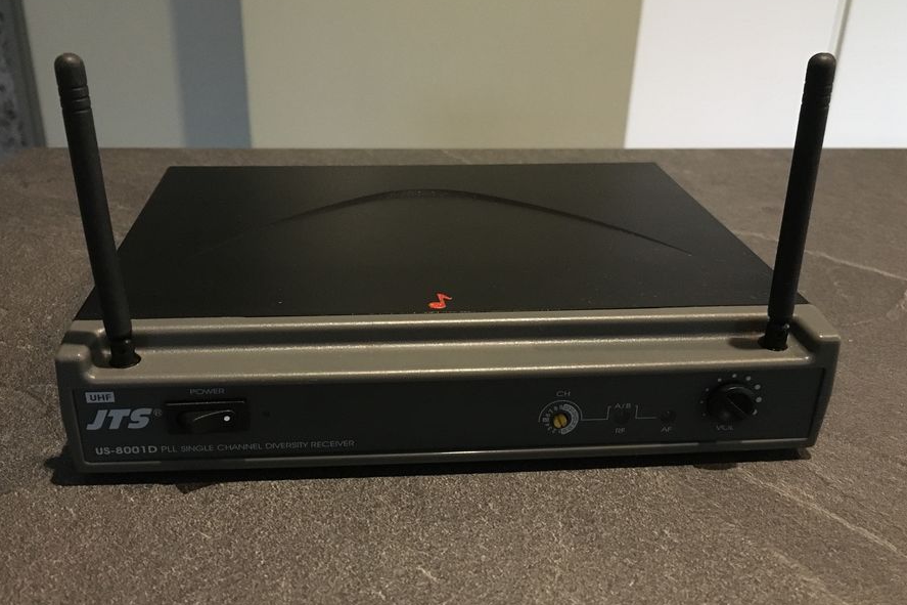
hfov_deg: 55.8
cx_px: 427
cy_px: 304
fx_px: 856
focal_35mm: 34
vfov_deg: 38.9
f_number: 2.2
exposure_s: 1/17
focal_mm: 4.15
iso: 320
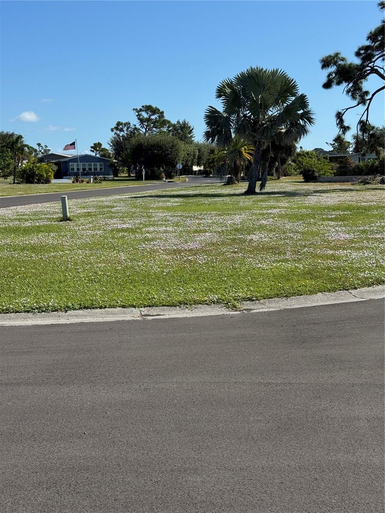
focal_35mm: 48
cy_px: 256
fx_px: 712
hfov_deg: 30.3
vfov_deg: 39.7
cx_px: 192
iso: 64
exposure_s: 1/5848
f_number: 1.78
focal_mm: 6.76
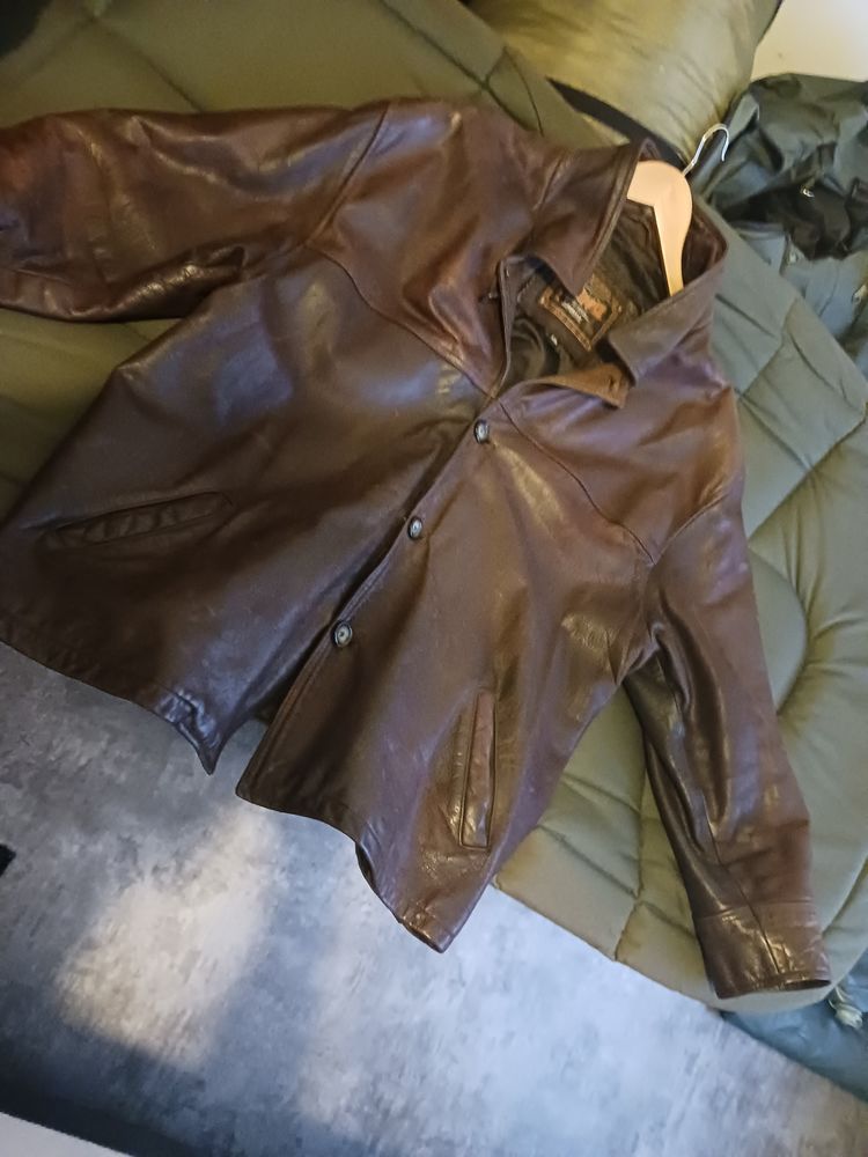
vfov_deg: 65.3
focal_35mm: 27
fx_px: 903
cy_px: 578
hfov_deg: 51.4
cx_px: 434
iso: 3200
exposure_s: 1/16.7
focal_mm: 4
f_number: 1.8
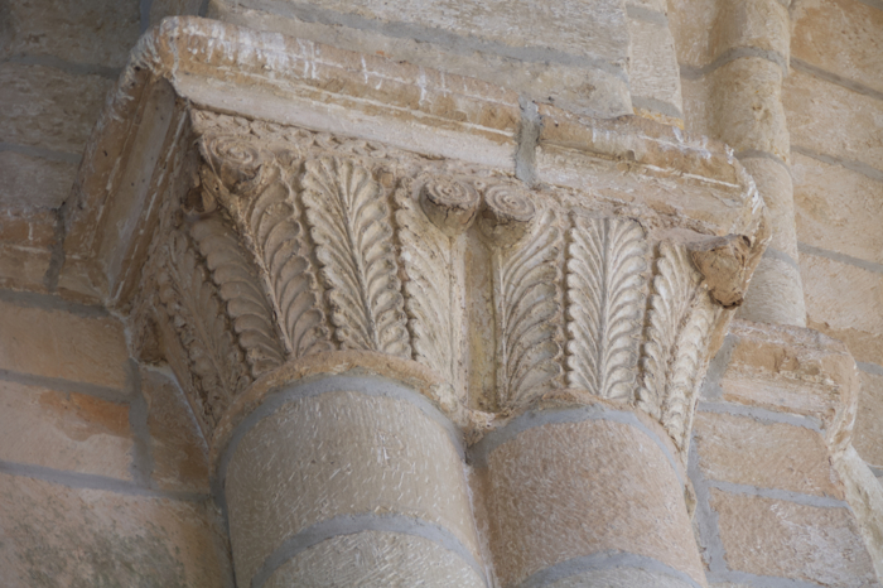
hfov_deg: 10.6
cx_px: 442
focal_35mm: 195
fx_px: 4780
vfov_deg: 7.0
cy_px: 294
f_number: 8
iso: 200
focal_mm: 130
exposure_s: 1/15
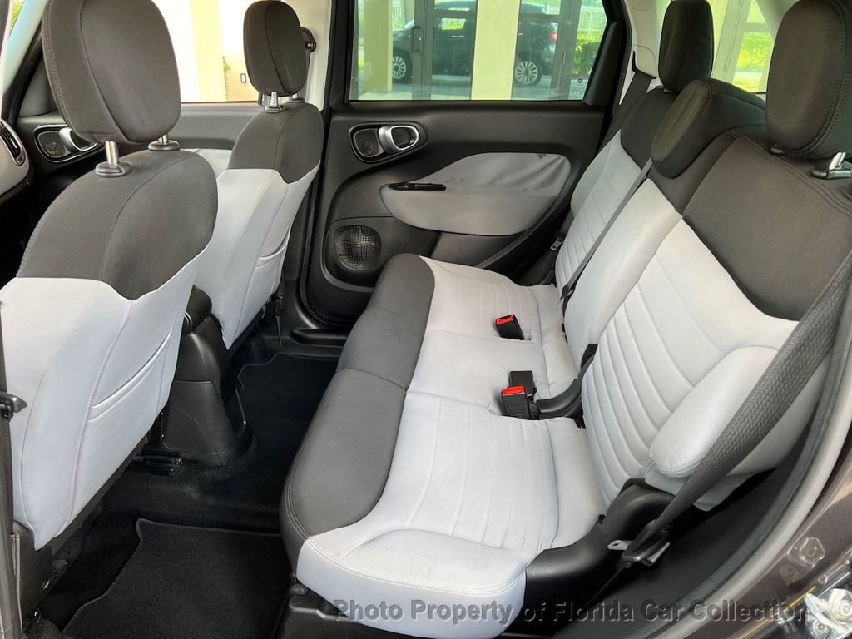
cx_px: 426
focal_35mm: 26
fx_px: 640
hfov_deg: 67.3
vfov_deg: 53.1
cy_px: 320
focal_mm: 5.7
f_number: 1.5
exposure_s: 1/121
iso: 100
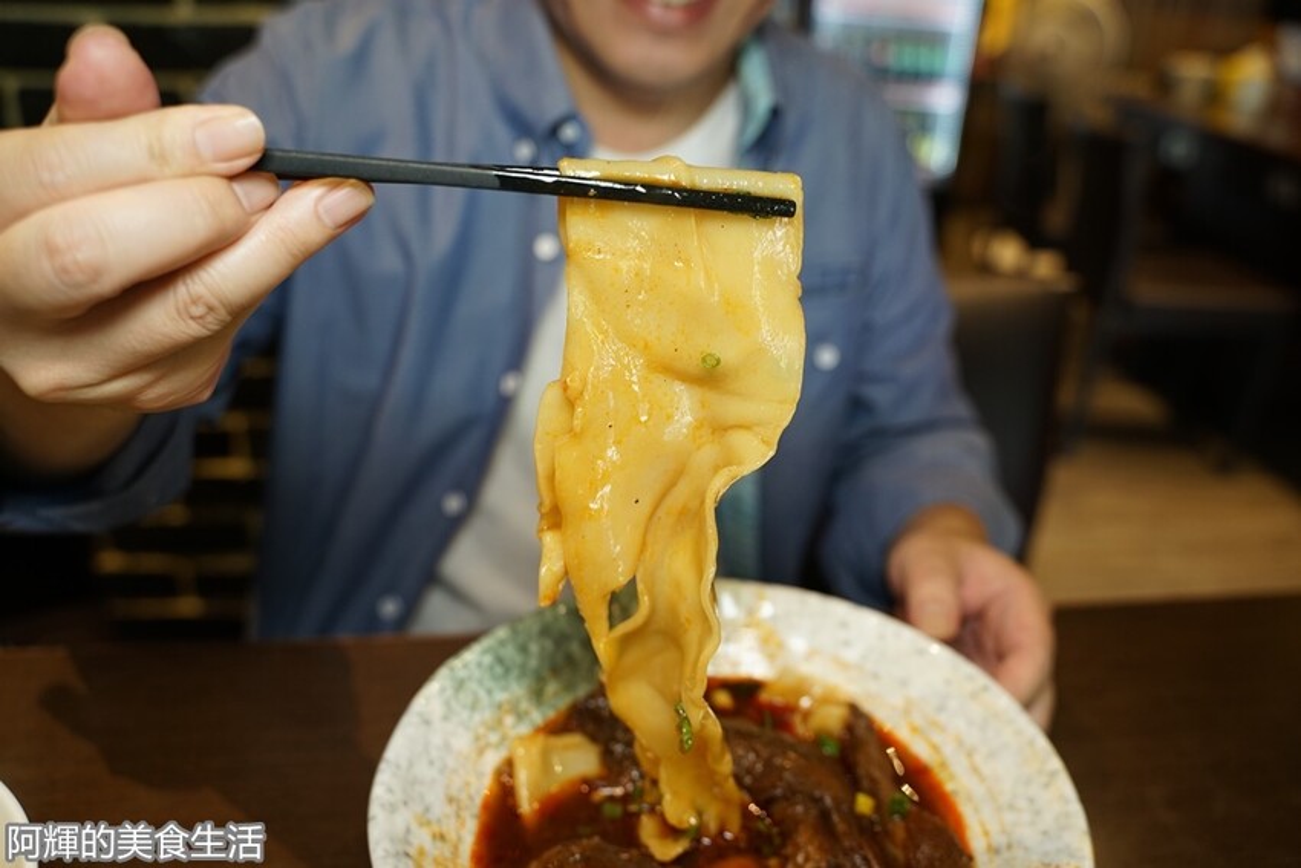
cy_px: 434
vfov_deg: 45.0
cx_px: 650
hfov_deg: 63.6
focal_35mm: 29
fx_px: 1048
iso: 640
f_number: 4
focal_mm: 29
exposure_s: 1/60
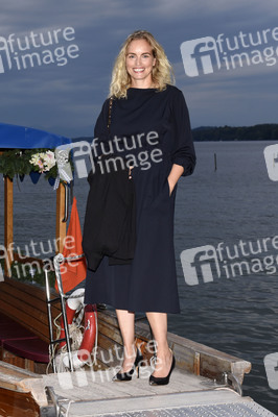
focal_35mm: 50
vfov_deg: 39.6
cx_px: 139
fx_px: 580
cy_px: 208
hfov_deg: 26.9
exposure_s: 1/160
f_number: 6.3
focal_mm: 50
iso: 1000
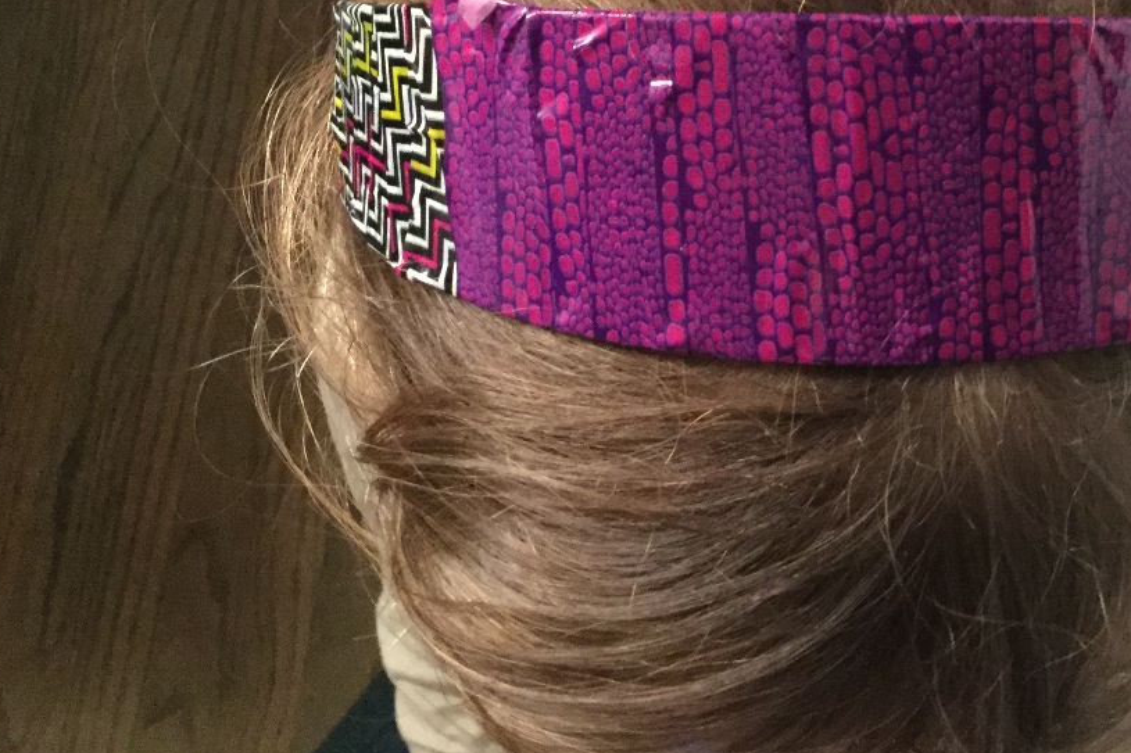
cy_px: 101
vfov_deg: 23.3
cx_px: 845
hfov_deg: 34.3
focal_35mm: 57
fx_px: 1790
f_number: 2.4
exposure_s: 1/15
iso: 500
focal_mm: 3.3
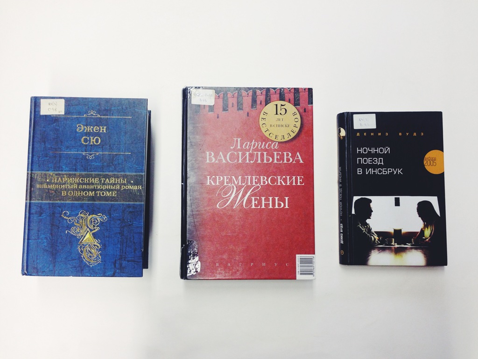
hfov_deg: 55.4
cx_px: 239
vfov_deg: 42.9
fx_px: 456
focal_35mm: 33
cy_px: 180
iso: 50
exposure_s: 1/30
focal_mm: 4.12
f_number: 2.4
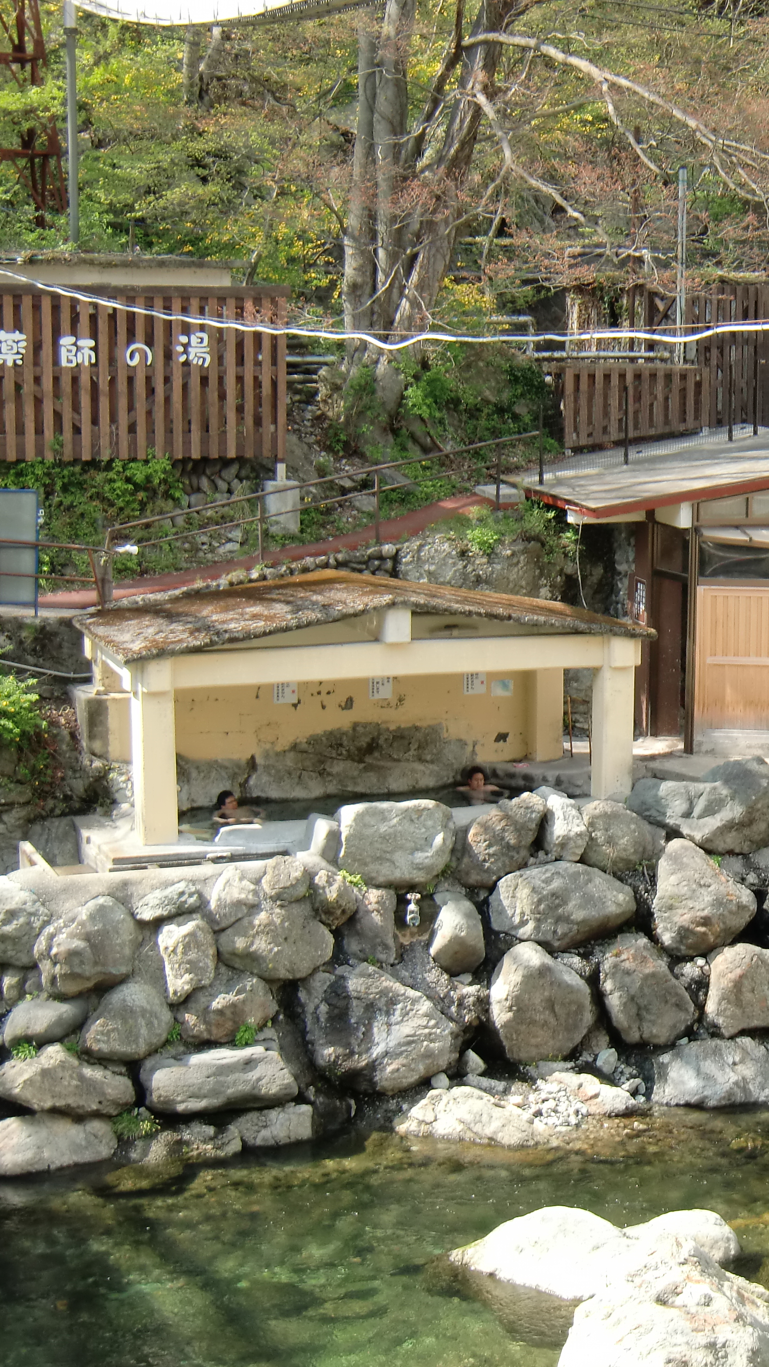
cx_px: 758
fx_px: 2501
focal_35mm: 69
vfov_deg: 30.6
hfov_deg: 17.1
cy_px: 685
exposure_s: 1/125
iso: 64
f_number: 4
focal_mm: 8.4
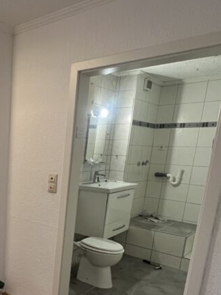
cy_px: 212
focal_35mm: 31
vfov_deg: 56.1
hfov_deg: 38.7
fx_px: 264
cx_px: -14
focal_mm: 1.57
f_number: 1.8
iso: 125
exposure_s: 1/50
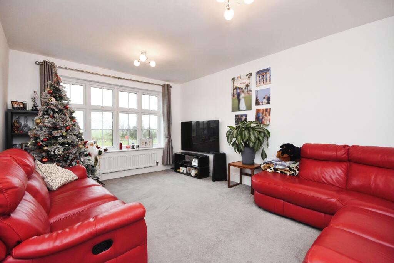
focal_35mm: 15
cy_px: 132
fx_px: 164
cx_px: 197
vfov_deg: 77.3
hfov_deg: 100.4
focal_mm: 10
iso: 1250
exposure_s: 1/30
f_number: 8
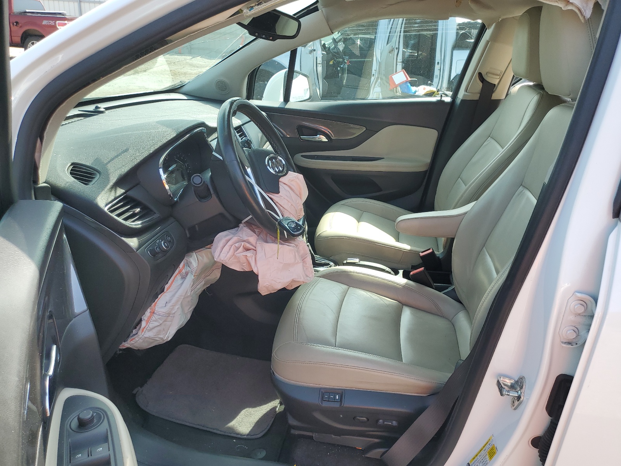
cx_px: 310
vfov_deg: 53.1
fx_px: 466
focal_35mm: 26
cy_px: 233
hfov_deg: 67.3
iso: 50
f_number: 1.5
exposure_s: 1/625
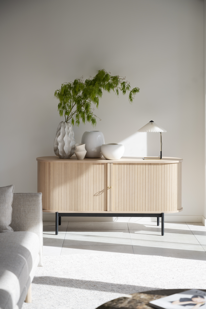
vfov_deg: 33.9
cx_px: 103
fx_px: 506
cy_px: 154
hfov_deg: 23.0
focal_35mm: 59
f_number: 4
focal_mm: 59
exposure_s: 1/250
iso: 80
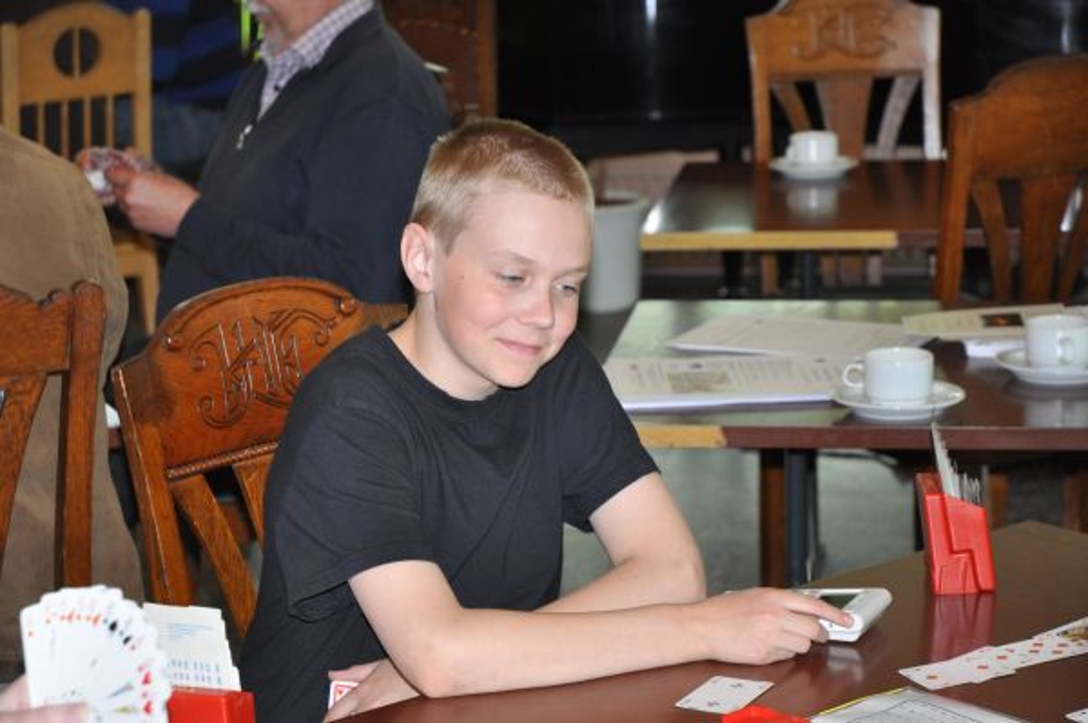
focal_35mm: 105
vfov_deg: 13.0
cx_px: 544
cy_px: 362
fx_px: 3171
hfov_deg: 19.5
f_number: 4.5
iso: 800
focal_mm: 70
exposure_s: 1/60
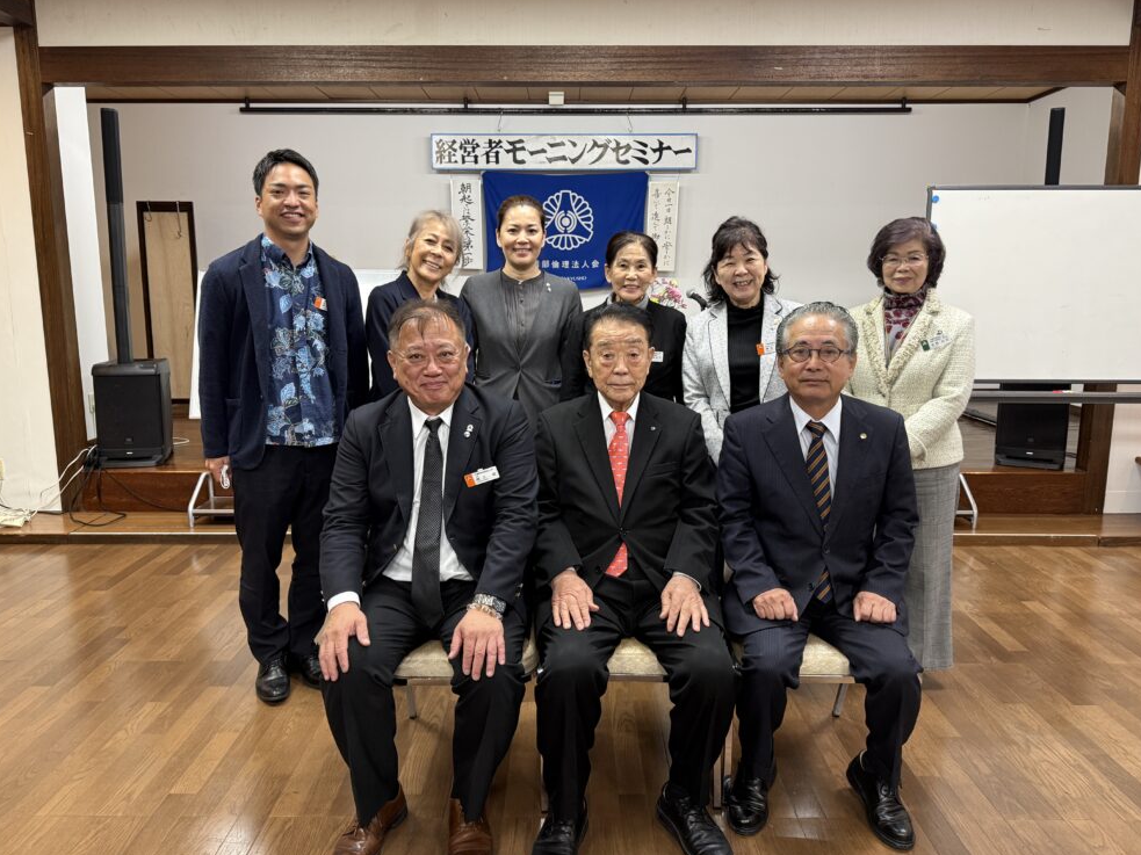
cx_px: 570
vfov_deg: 54.9
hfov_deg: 69.4
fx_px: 824
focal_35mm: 25
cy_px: 423
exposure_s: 1/60
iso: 320
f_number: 1.78
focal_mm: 6.76
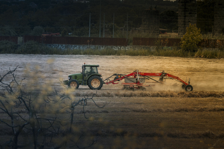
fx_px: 653
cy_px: 74
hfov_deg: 19.5
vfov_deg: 13.0
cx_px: 112
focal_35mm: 105
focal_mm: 70
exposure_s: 1/500
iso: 180
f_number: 5.6
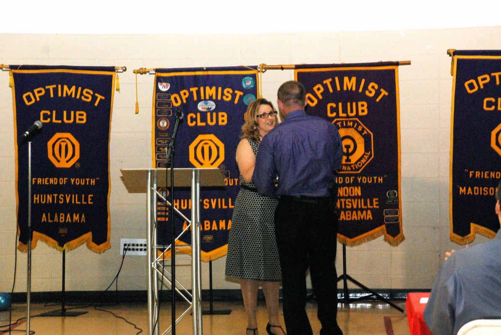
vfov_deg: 11.5
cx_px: 250
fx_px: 1672
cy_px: 168
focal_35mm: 120
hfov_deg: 17.0
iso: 1600
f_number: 8
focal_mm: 80
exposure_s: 1/60
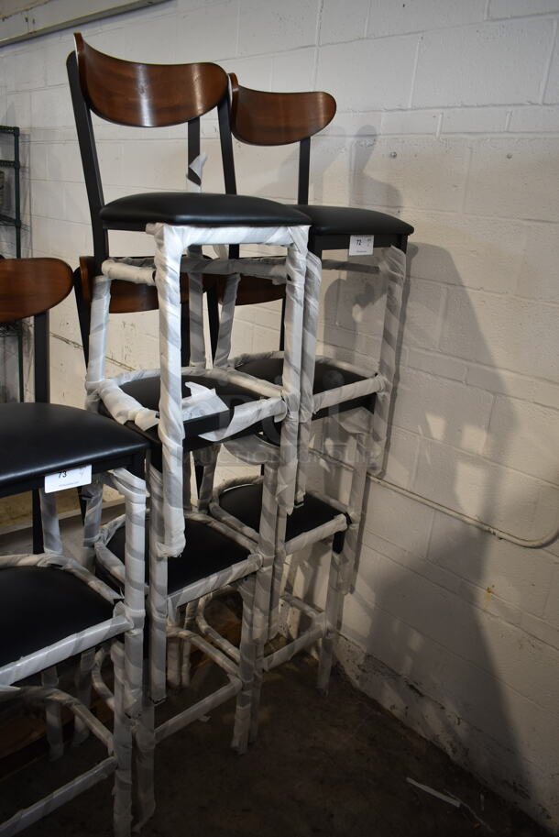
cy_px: 418
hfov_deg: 48.0
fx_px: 628
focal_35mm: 27
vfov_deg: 67.3
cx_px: 280
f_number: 3.5
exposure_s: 1/30
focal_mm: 18
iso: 400
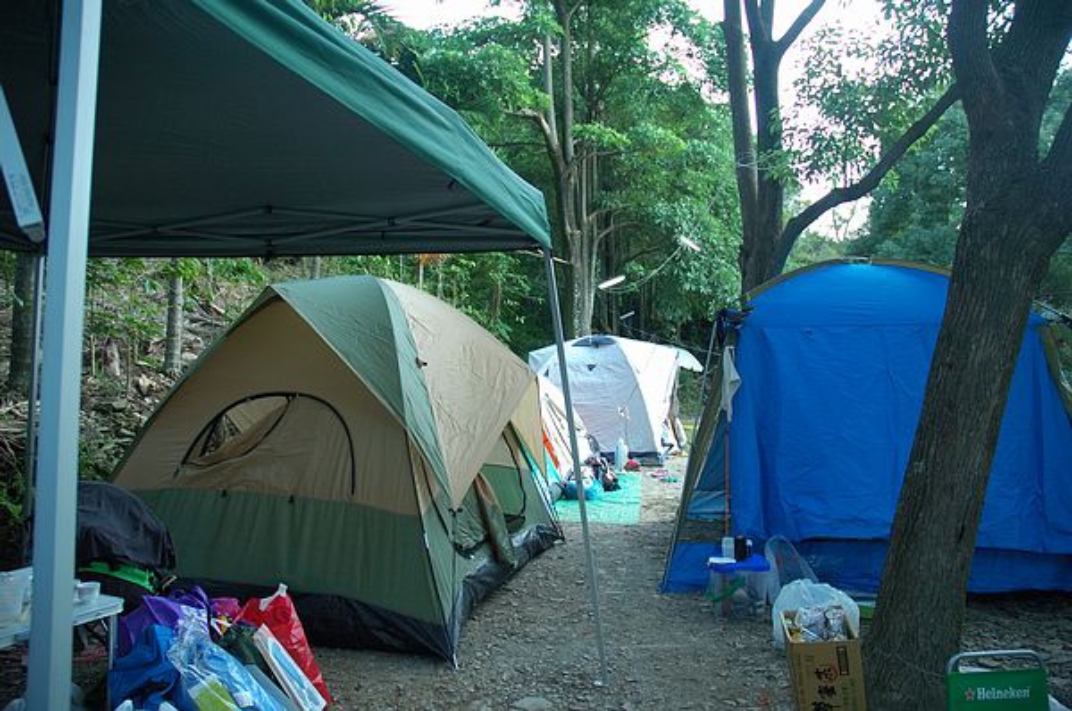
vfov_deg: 47.8
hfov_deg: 67.5
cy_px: 356
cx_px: 536
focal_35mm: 27
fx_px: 803
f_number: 3.5
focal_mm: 18
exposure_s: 1/60
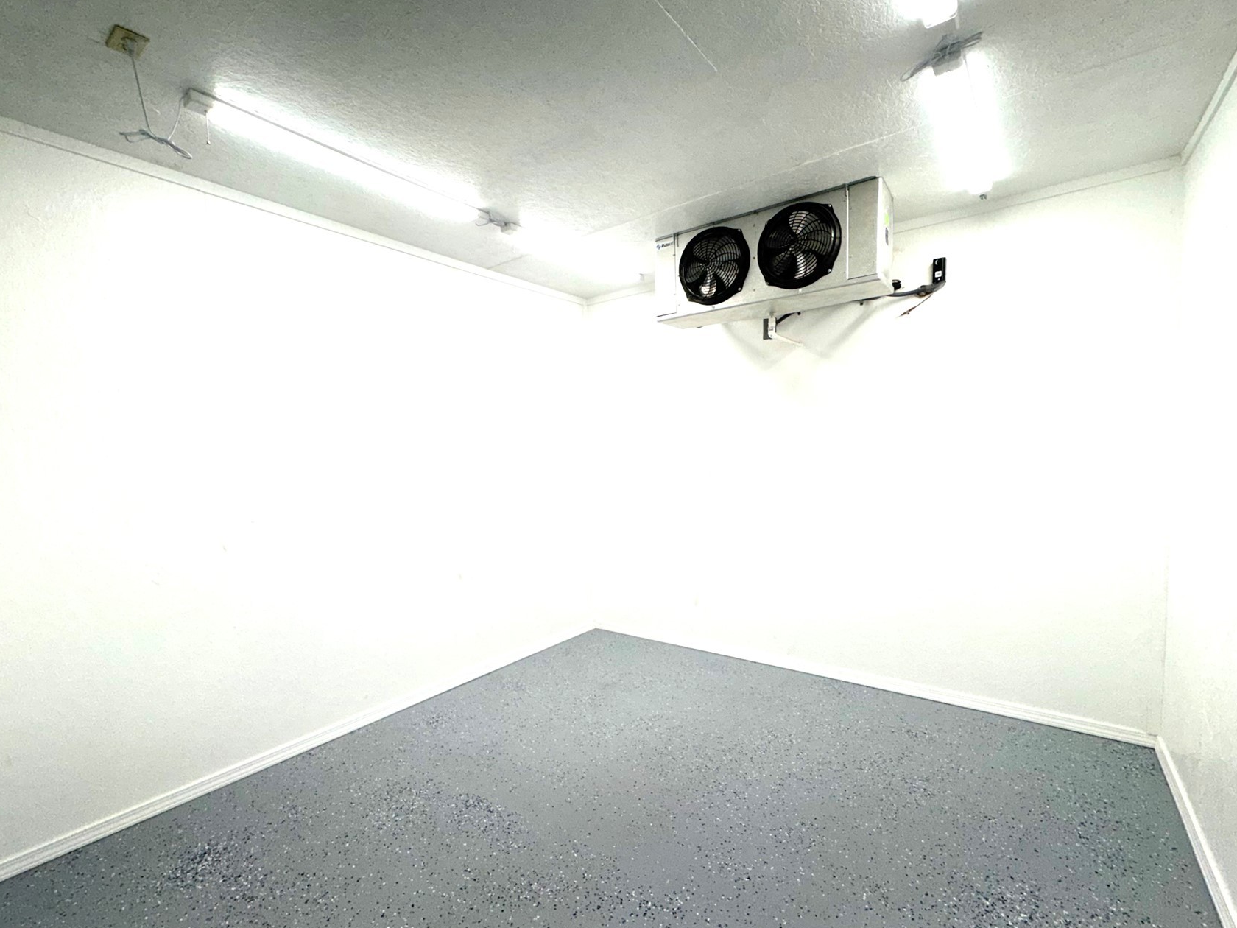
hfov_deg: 94.4
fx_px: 572
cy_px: 489
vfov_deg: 78.0
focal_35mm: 16
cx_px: 593
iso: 40
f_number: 2.2
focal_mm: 2.22
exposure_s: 1/251
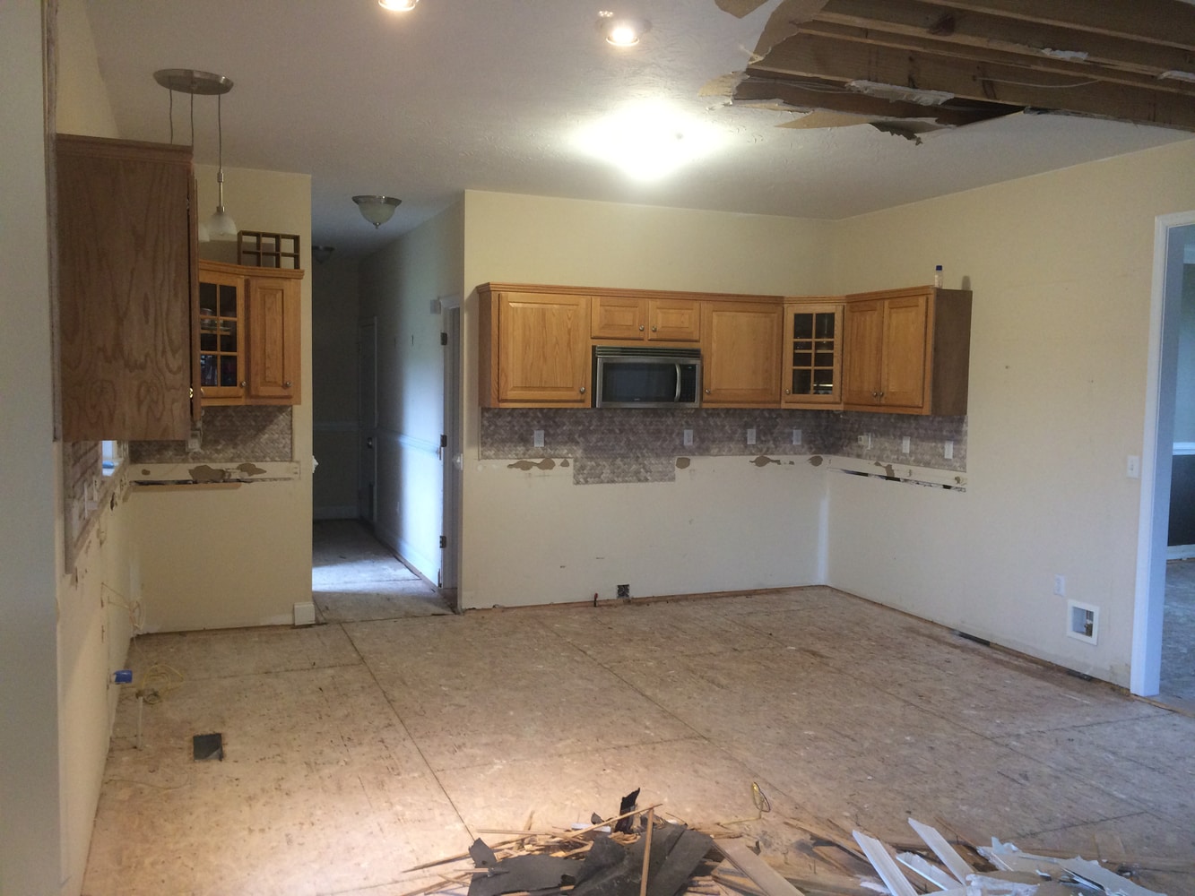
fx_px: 1001
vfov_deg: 48.2
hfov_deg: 61.7
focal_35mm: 29
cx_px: 598
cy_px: 448
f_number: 2.2
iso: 125
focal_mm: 4.15
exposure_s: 1/30
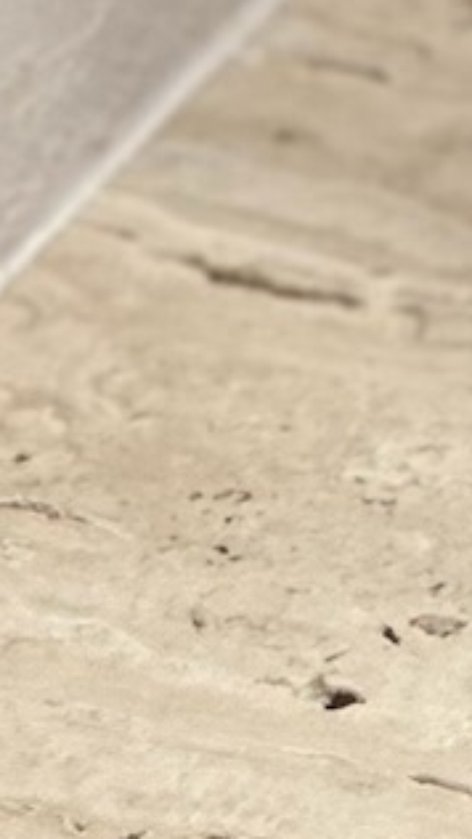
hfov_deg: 2.2
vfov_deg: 4.0
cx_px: 1840
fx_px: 12069
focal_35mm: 543
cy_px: -566
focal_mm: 9
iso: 64
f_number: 2.8
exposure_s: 1/121
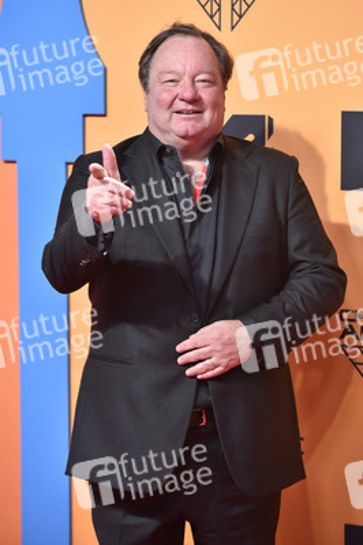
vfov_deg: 15.2
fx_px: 2045
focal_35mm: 135
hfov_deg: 10.1
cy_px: 272
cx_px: 182
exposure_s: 1/250
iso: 2000
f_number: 3.5
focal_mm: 135
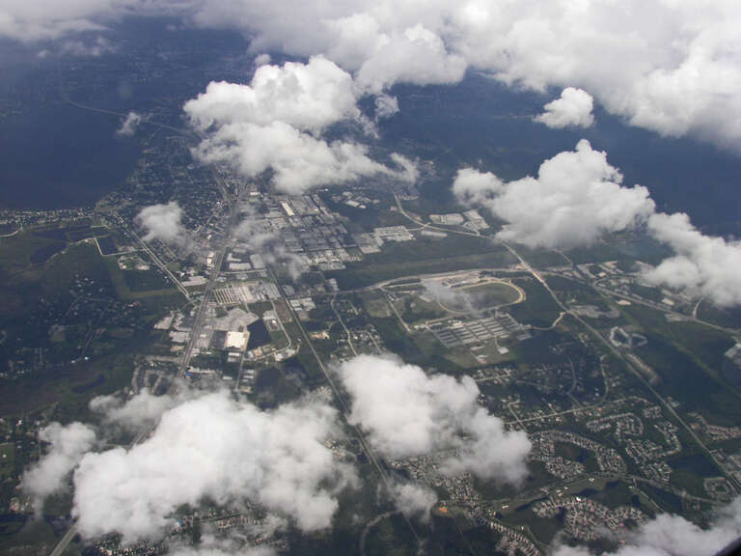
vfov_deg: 39.7
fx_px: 771
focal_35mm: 36
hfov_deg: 51.4
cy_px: 278
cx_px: 370
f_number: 5.6
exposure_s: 1/500
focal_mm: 6
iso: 64
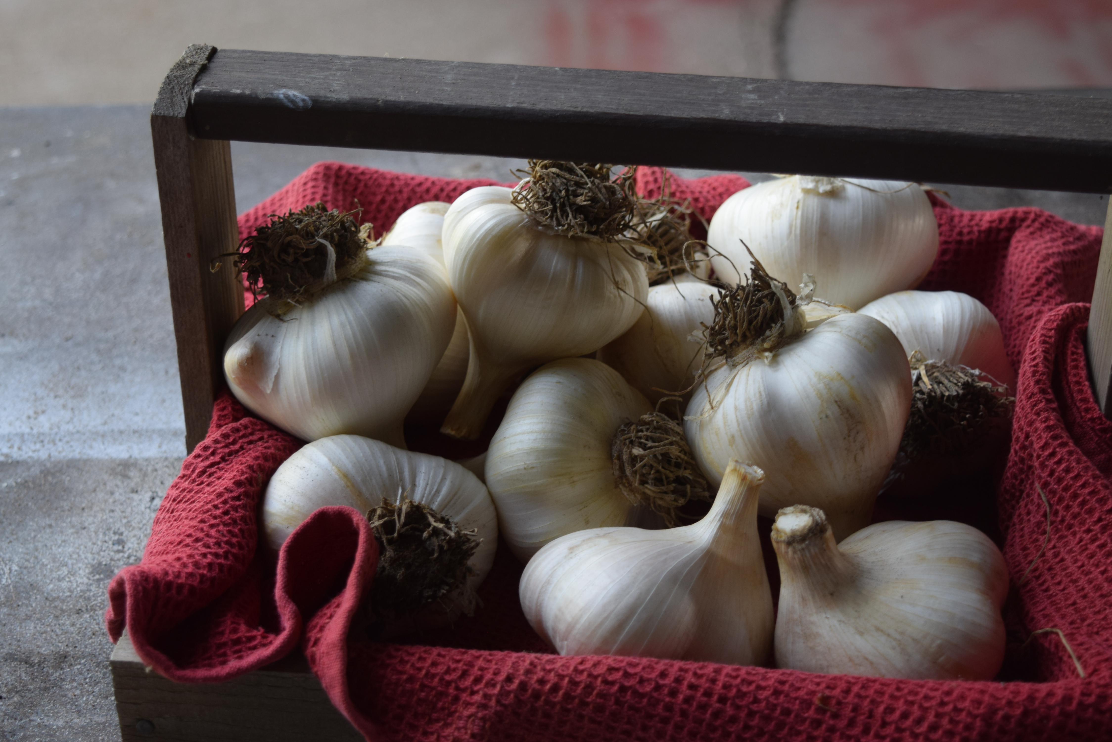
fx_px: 1854
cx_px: 556
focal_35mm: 60
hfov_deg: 33.4
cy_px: 371
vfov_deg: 22.6
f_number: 5
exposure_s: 1/100
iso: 400
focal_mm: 40
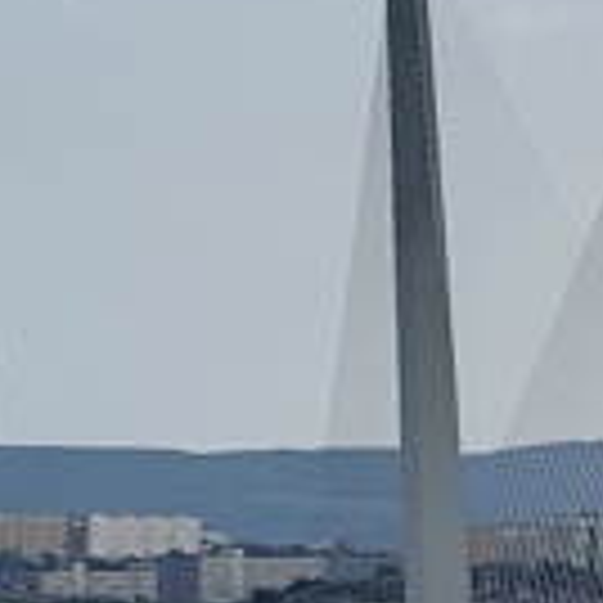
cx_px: 1539
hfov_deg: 5.5
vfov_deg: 5.7
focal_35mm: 305
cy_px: 338
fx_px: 6011
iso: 50
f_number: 1.65
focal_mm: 6.19
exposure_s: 1/1320
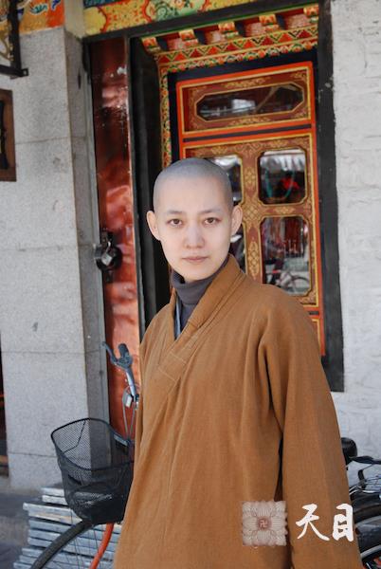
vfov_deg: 36.8
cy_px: 284
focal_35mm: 54
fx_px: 854
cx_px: 190
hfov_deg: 25.1
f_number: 5.6
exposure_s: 1/125
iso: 320
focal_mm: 36
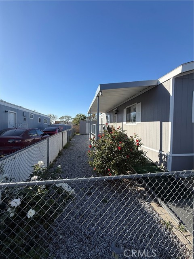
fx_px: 105
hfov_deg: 85.7
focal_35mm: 14
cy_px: 130
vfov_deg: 102.1
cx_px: 97
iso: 50
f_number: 2.2
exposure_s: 1/1399
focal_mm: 2.22
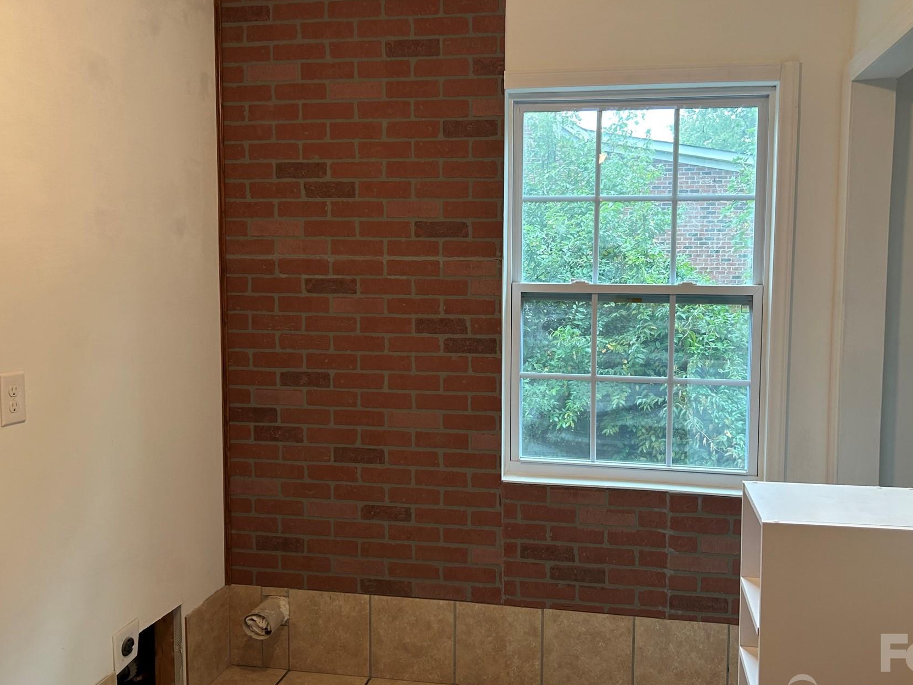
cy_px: 320
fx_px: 844
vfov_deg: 44.1
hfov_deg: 56.7
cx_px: 494
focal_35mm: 32
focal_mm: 5.7
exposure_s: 1/60
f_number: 1.5
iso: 80
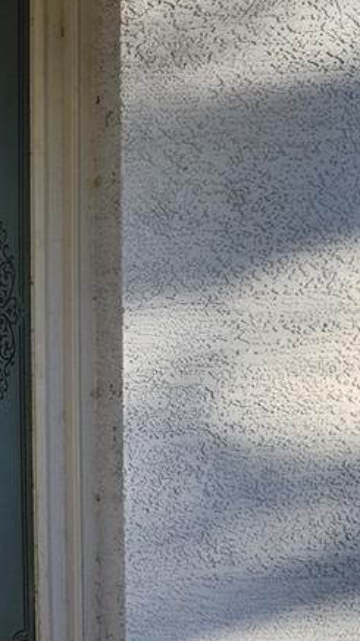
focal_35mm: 69
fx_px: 1172
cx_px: -269
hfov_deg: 15.3
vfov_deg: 30.5
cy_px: 366
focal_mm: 6.4
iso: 12
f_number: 1.8
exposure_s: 1/251
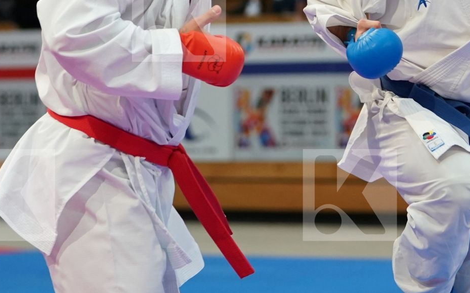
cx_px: 350
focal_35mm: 250
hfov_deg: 8.4
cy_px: 16
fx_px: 3201
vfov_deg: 5.2
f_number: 2.8
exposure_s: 1/1000
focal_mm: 85
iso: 2000
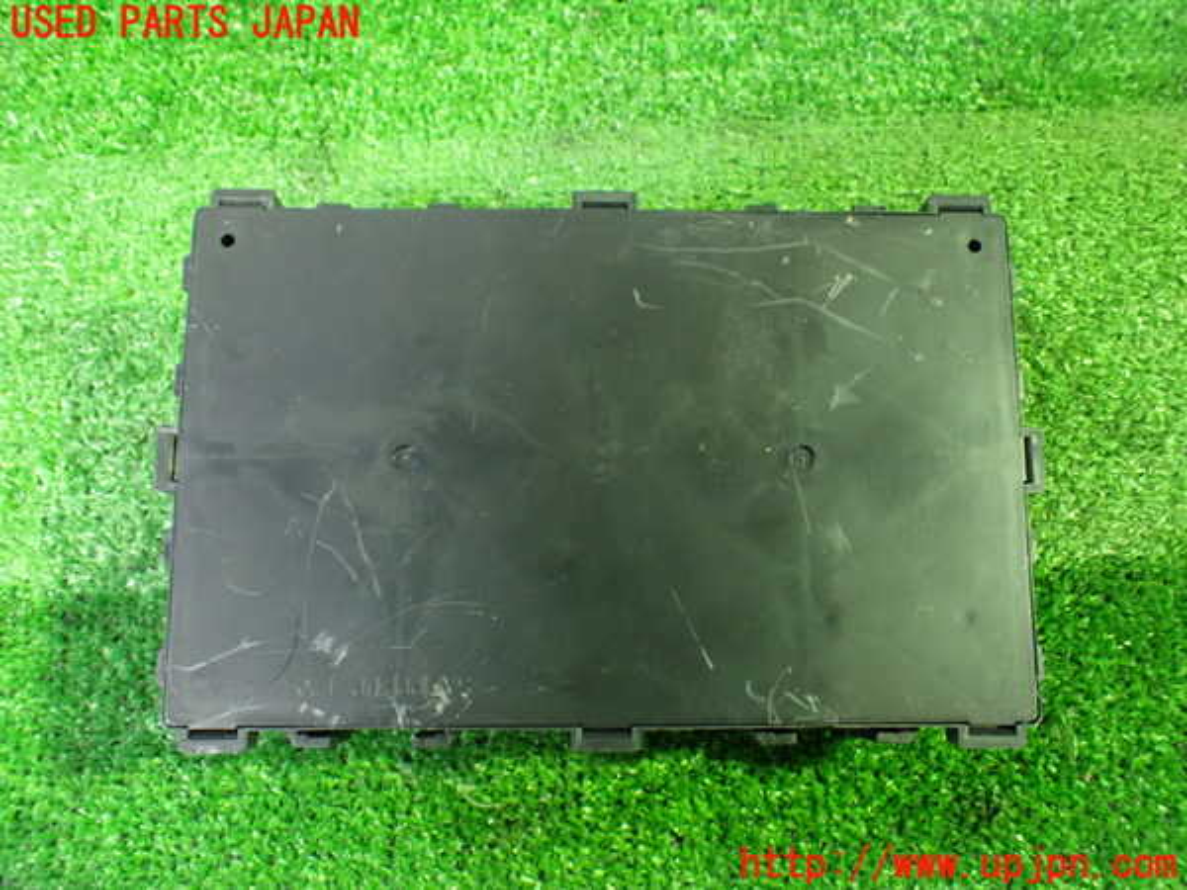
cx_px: 594
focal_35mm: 30
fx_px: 1029
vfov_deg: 46.8
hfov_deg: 60.0
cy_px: 445
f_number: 2.3
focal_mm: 5.4
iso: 1000
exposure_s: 1/30
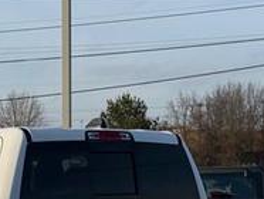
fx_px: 993
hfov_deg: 15.1
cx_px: 106
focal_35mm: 130
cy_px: 263
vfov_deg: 11.1
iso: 64
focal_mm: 6.76
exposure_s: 1/5376
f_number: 1.78
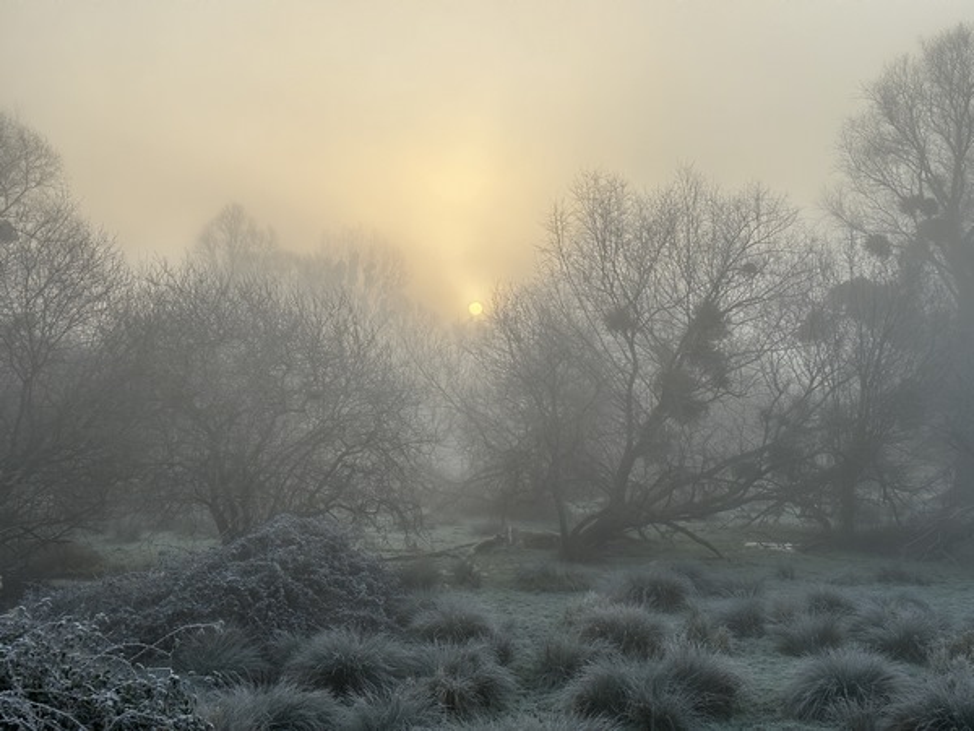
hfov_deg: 39.7
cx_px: 487
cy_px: 366
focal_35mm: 48
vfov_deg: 30.3
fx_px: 1351
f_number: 1.78
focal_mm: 6.86
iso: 64
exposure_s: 1/623
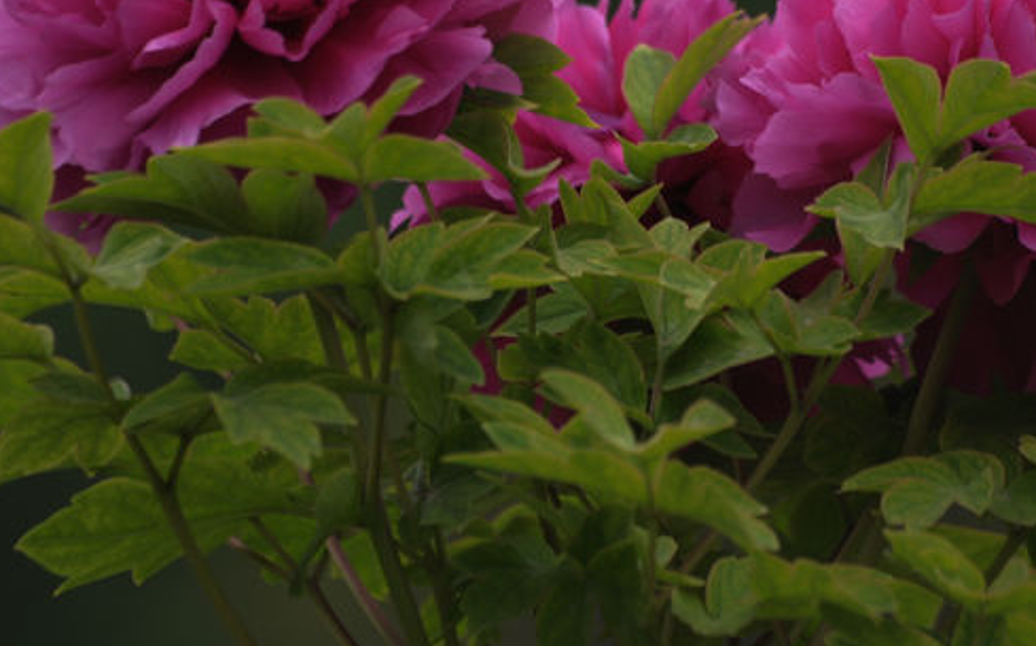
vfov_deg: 1.7
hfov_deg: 2.8
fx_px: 21164
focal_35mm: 750
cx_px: 655
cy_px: 132
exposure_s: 1/400
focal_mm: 300
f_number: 5.6
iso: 250
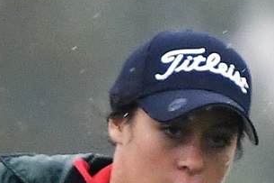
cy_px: 339
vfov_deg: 1.0
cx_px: 150
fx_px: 10256
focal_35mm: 1348
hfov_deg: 1.5
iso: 1800
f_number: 2.8
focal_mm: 195
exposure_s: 1/1600
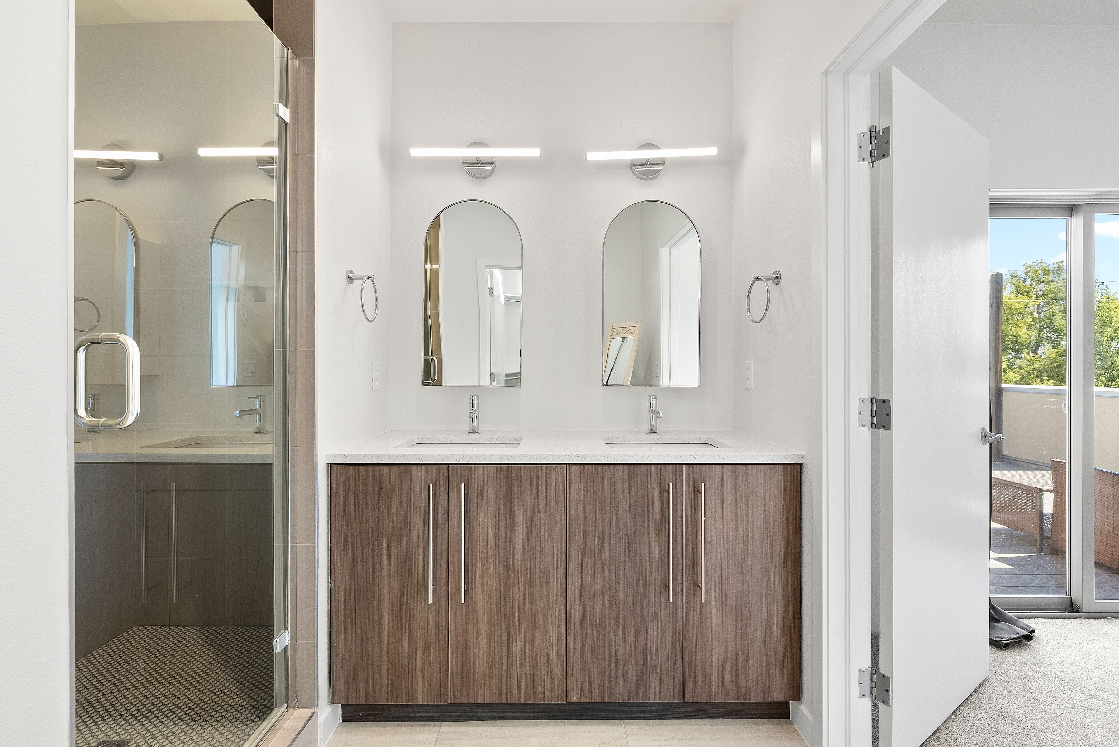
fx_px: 435
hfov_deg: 104.2
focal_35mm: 14
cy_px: 374
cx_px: 560
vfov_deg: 81.3
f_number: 9
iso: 640
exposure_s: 1/6
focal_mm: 14
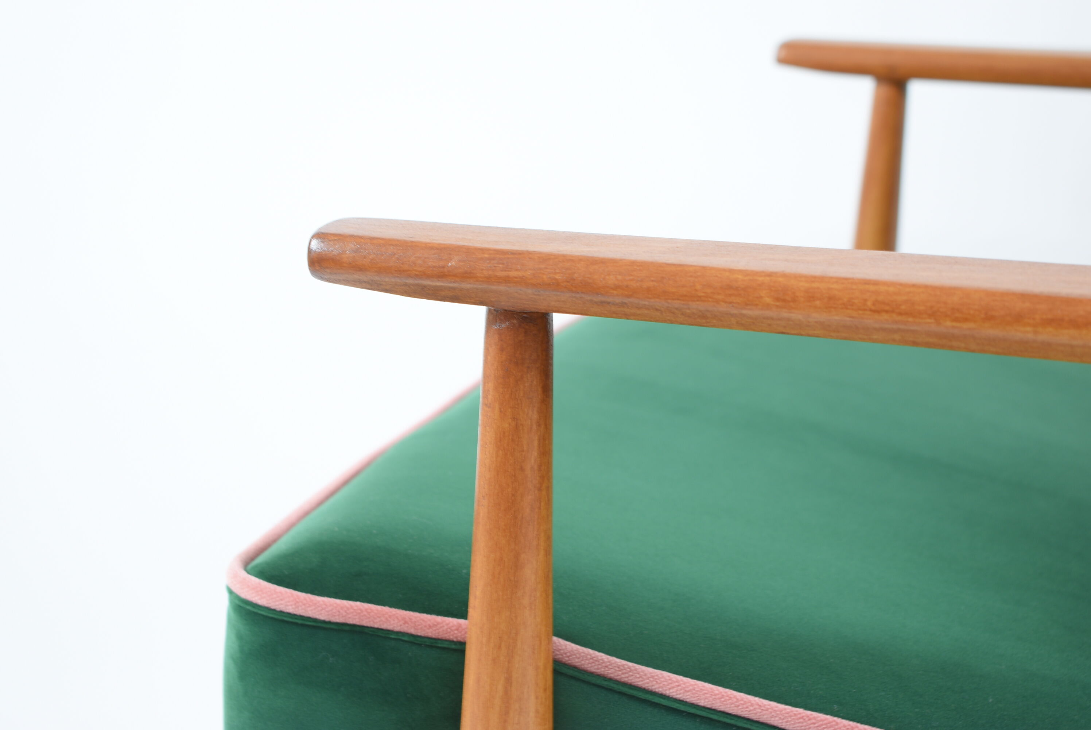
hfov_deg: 31.9
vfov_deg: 21.6
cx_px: 546
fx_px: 1911
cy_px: 365
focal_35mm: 63
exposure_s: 1/5
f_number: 5
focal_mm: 42
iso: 100
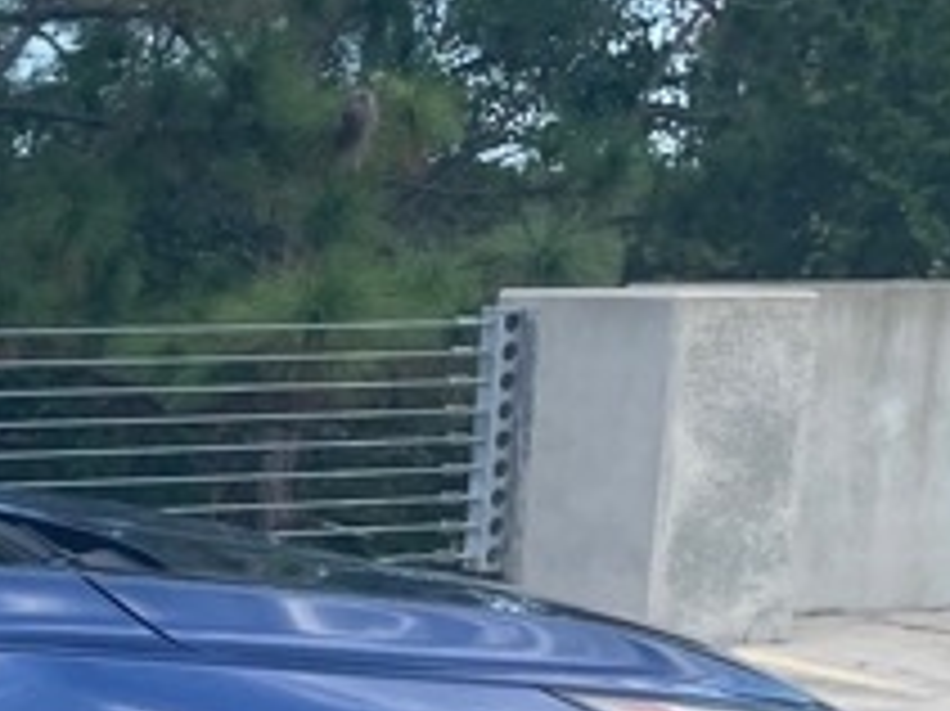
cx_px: -973
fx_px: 3456
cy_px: 842
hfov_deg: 13.4
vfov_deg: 11.5
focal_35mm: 126
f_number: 1.6
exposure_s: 1/1261
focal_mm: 4.2
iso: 32
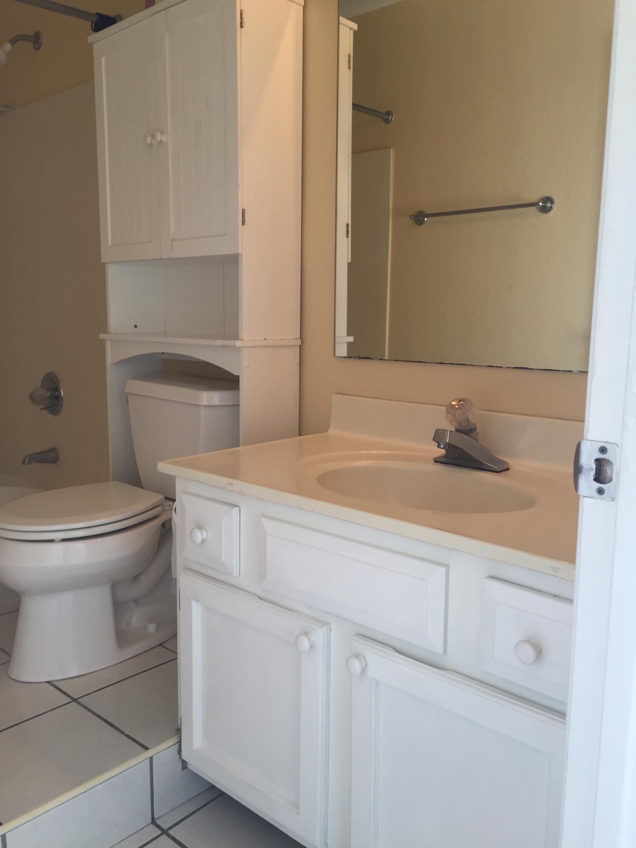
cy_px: 424
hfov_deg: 48.2
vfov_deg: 61.7
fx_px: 710
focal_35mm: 29
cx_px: 318
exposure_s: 1/60
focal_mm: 4.15
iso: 40
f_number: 2.2
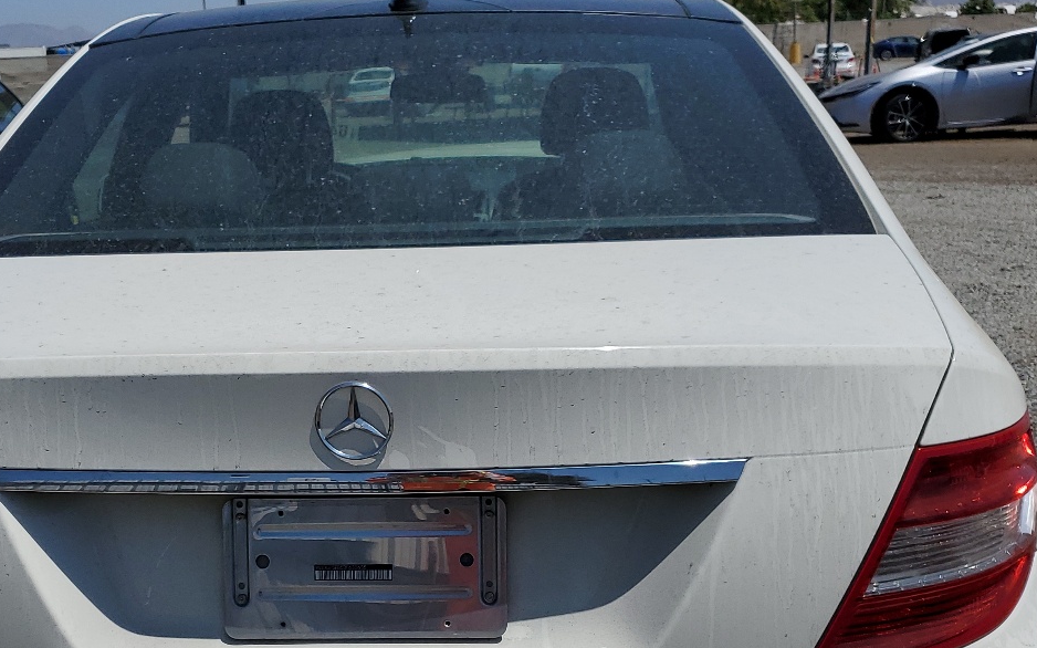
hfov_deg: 42.4
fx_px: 1328
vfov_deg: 26.9
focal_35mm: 47
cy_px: 524
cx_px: 410
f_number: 1.5
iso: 51
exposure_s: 1/10000
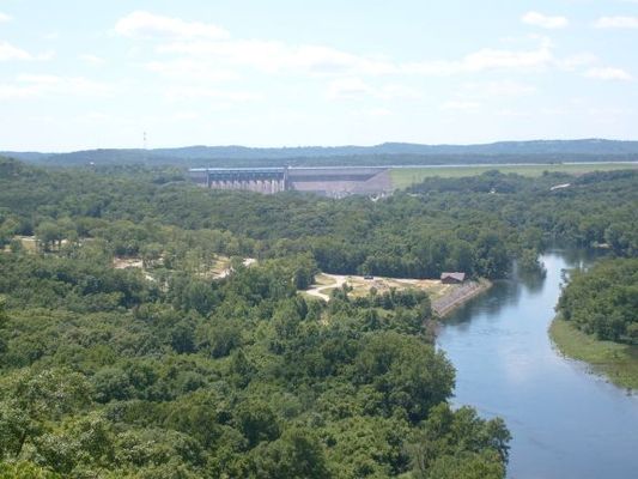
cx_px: 319
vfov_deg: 20.4
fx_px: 1327
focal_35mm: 72
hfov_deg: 27.0
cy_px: 240
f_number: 9.8
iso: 80
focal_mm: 12
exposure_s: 1/90
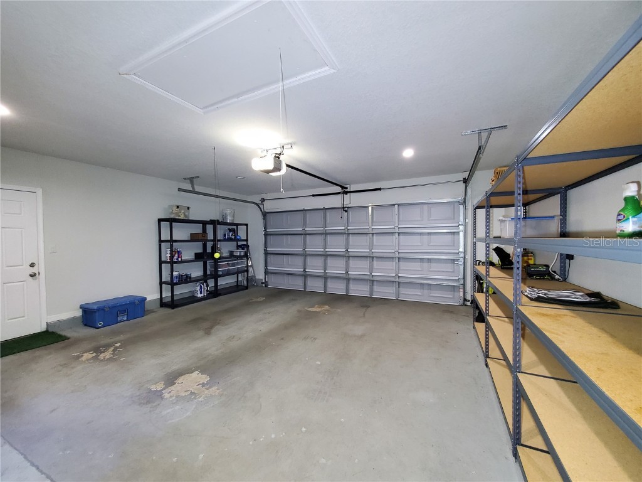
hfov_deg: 106.2
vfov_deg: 89.9
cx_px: 321
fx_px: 241
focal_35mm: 13
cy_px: 241
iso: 500
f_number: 2.2
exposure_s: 1/40
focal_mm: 1.8
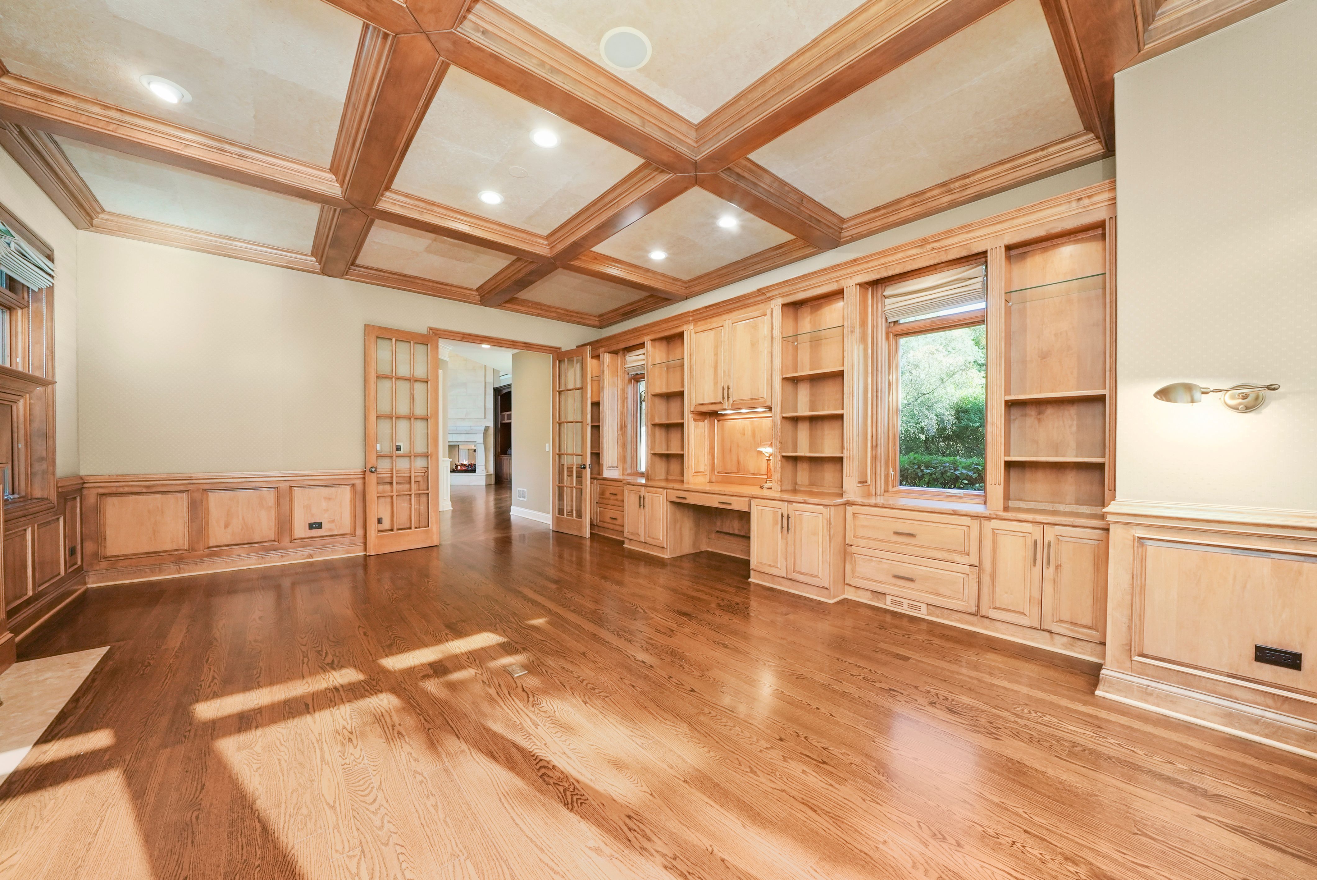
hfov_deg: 112.6
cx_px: 658
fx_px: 439
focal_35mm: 12
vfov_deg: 90.1
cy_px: 440
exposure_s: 1/5
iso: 2000
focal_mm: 12
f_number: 13
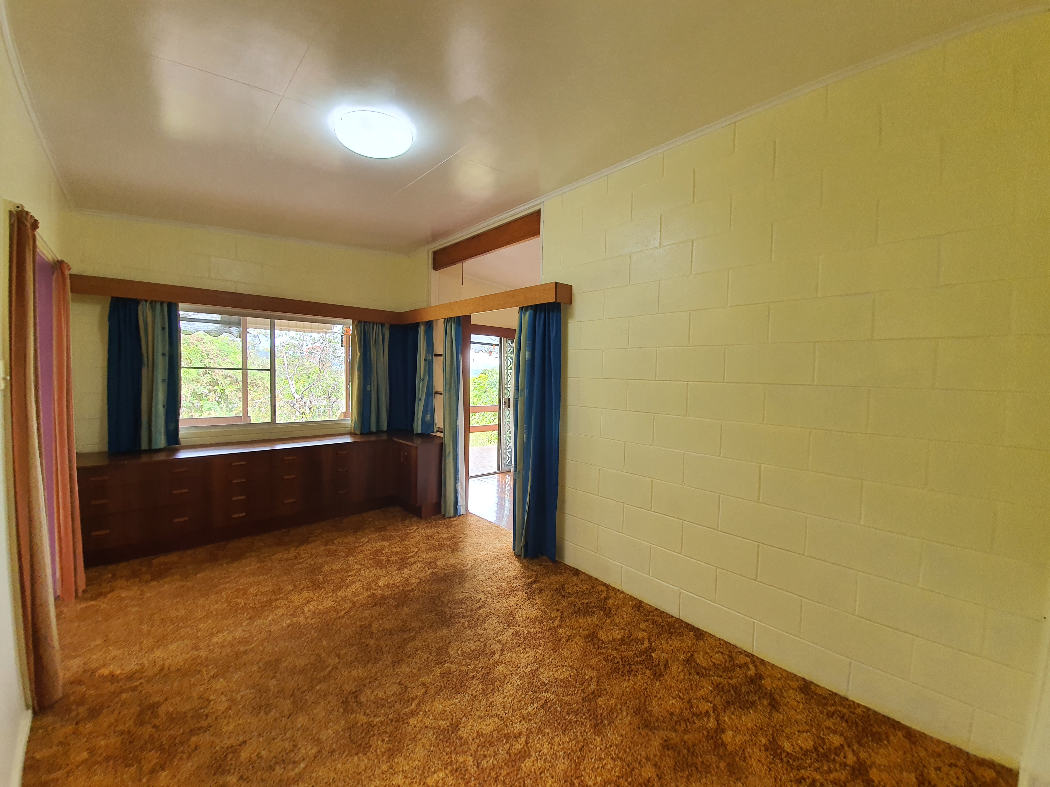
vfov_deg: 89.9
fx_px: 394
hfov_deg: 106.2
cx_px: 525
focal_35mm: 13
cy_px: 394
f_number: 2.2
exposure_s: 1/50
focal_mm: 1.8
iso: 80
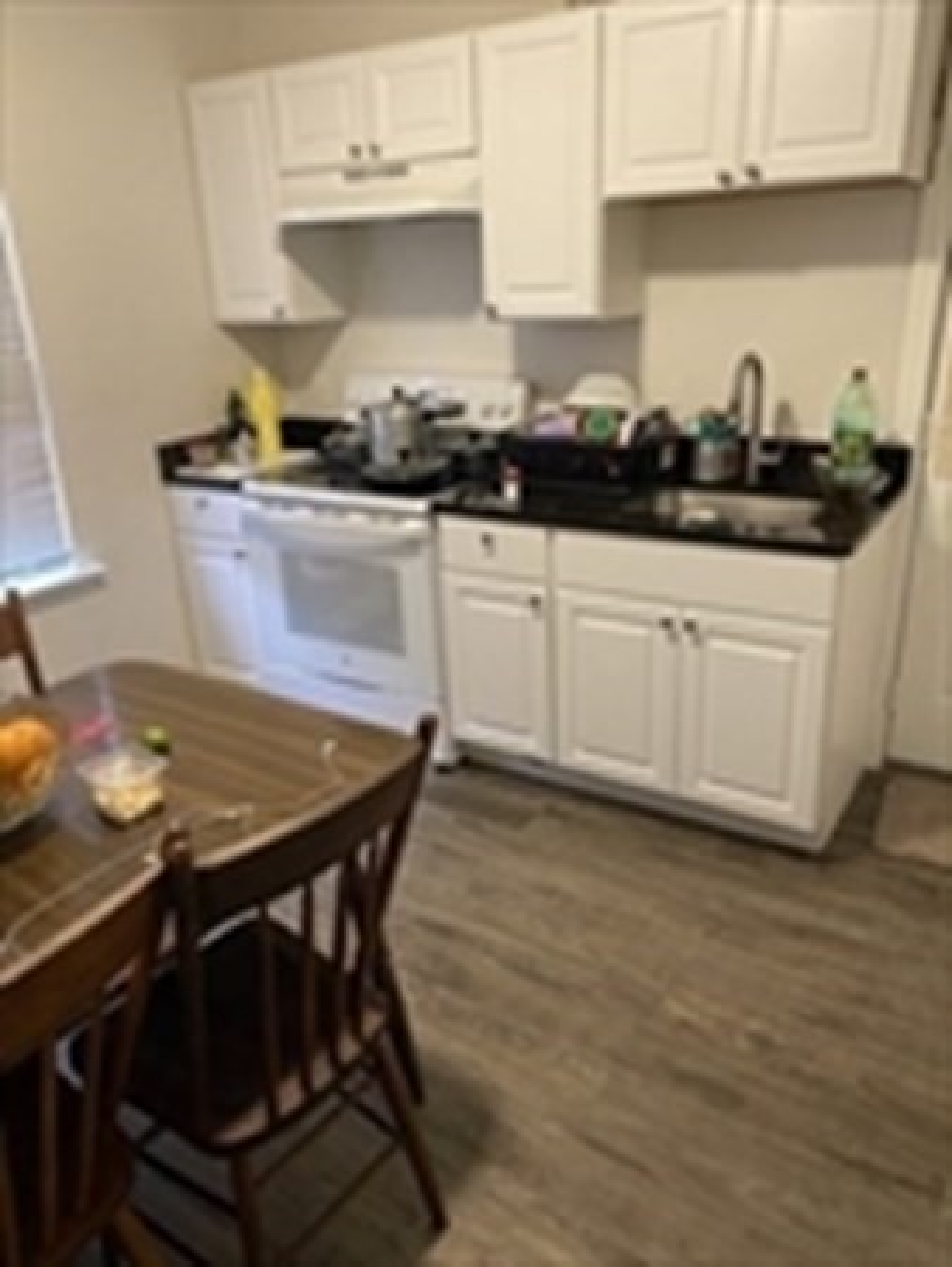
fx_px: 952
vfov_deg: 67.3
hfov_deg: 53.1
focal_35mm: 26
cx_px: 476
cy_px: 634
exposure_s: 1/60
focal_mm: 4.25
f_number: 1.8
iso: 250
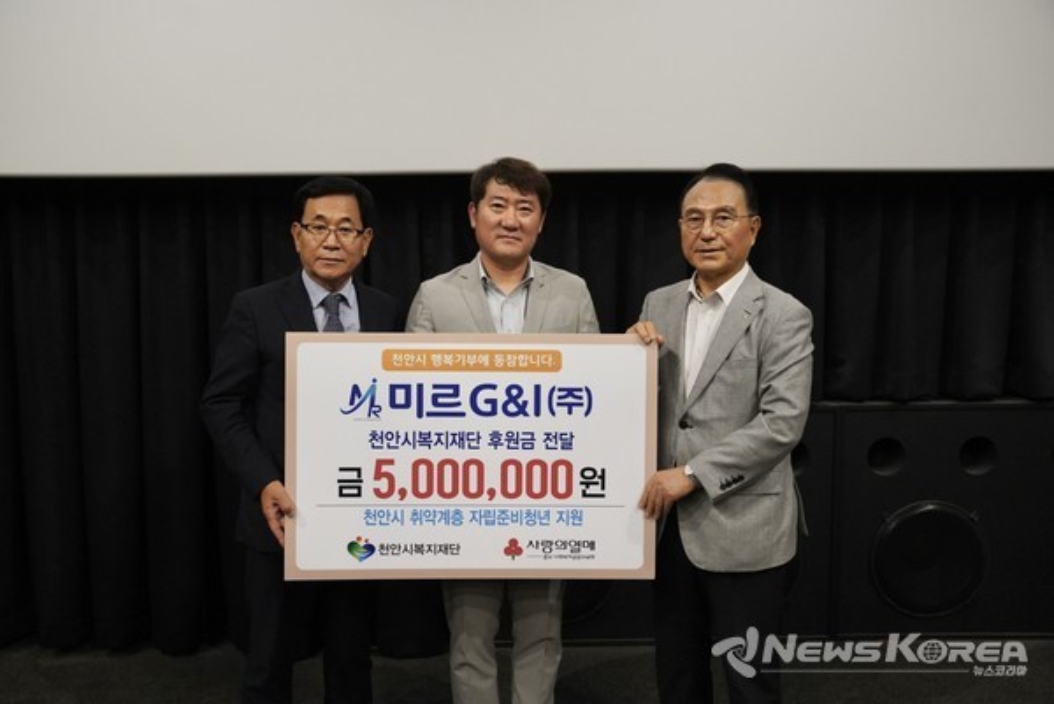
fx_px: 908
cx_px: 527
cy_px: 352
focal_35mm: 31
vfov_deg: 42.4
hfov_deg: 60.2
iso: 6400
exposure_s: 1/100
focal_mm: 31
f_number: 3.5
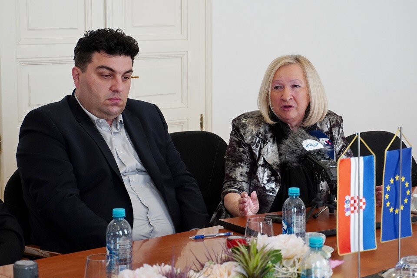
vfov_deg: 17.1
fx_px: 927
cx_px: 215
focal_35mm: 80
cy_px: 147
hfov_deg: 25.4
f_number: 5.6
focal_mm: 50
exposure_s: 1/125
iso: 1250
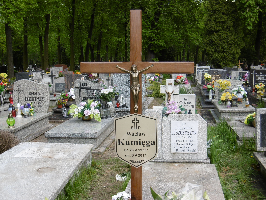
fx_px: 392
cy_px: 100
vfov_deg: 28.6
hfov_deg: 37.5
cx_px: 133
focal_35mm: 51
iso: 100
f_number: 4
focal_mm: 9.2
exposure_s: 1/250
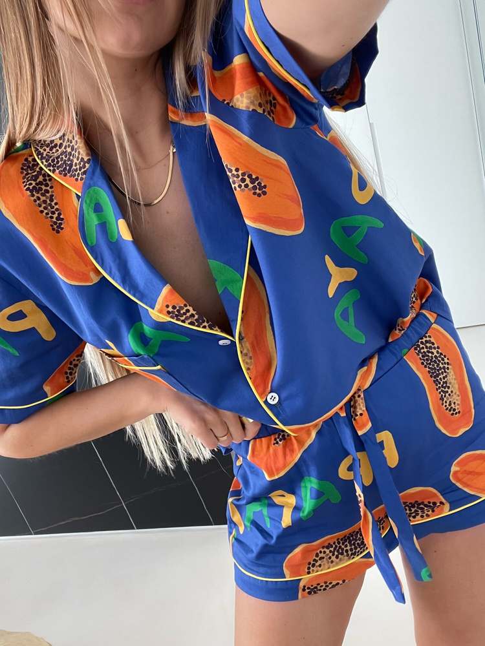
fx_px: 560
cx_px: 242
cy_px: 323
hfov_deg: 46.8
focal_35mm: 30
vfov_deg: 60.0
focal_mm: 2.71
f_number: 2.2
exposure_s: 1/80
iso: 100
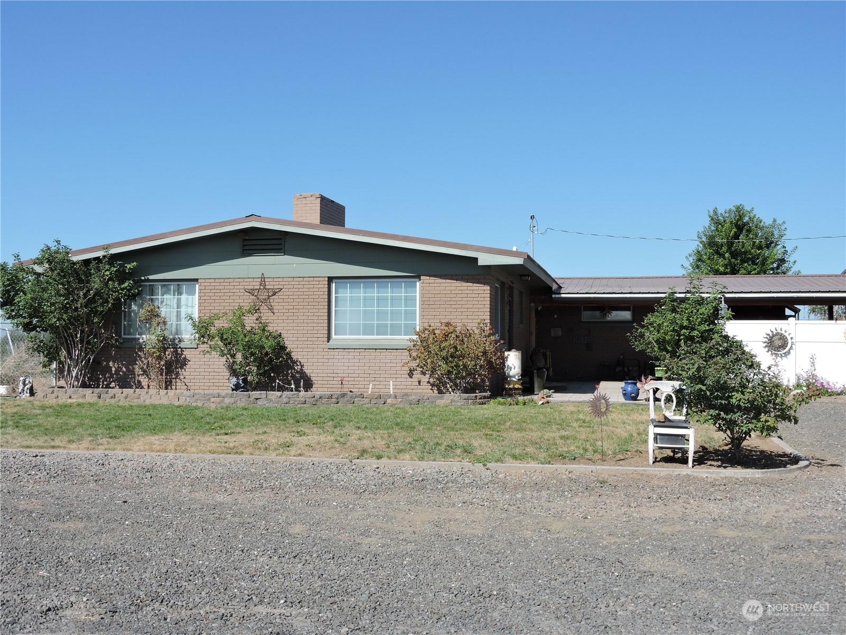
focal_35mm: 35
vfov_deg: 40.7
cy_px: 318
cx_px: 423
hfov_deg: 52.6
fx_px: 855
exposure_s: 1/1000
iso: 100
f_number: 3.8
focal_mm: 6.3
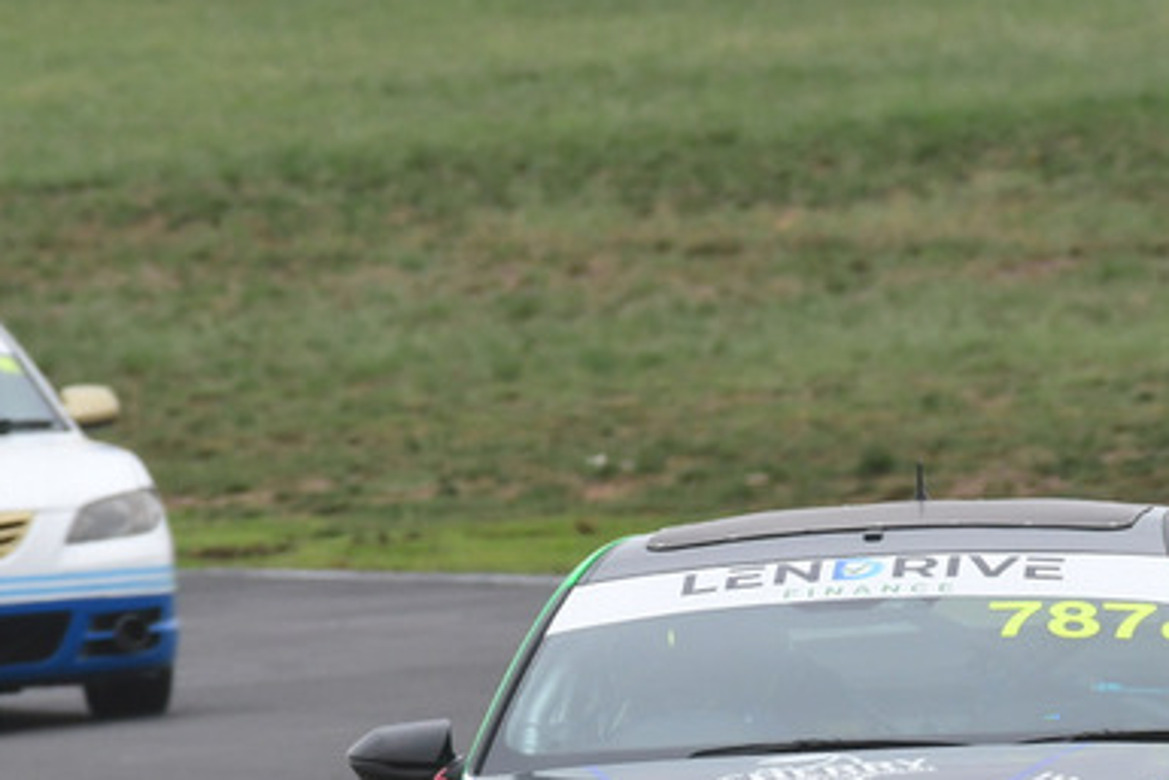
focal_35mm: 1560
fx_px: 50673
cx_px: 671
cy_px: 561
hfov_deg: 1.3
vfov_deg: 0.9
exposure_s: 1/640
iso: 640
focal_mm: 500
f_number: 10
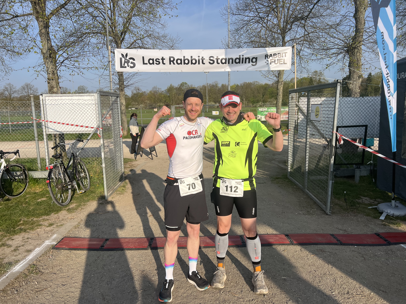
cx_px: 203
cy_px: 152
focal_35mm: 26
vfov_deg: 53.1
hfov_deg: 67.3
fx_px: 305
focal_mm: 5.7
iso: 50
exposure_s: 1/3704
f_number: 1.5
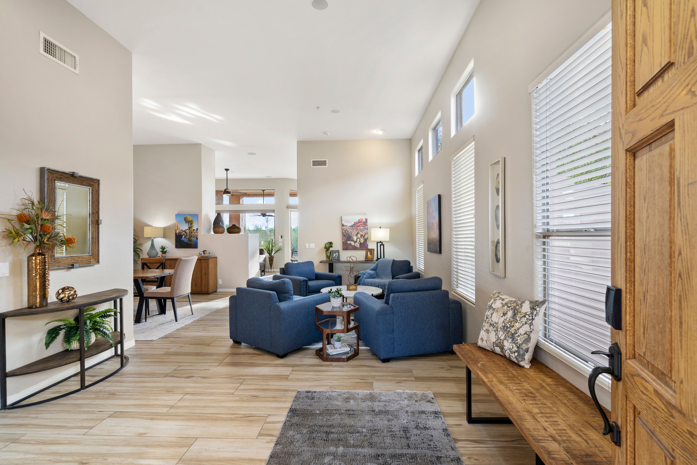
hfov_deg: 96.7
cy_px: 232
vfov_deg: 73.7
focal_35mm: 16
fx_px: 310
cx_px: 348
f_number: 8
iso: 200
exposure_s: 1/10
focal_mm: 16
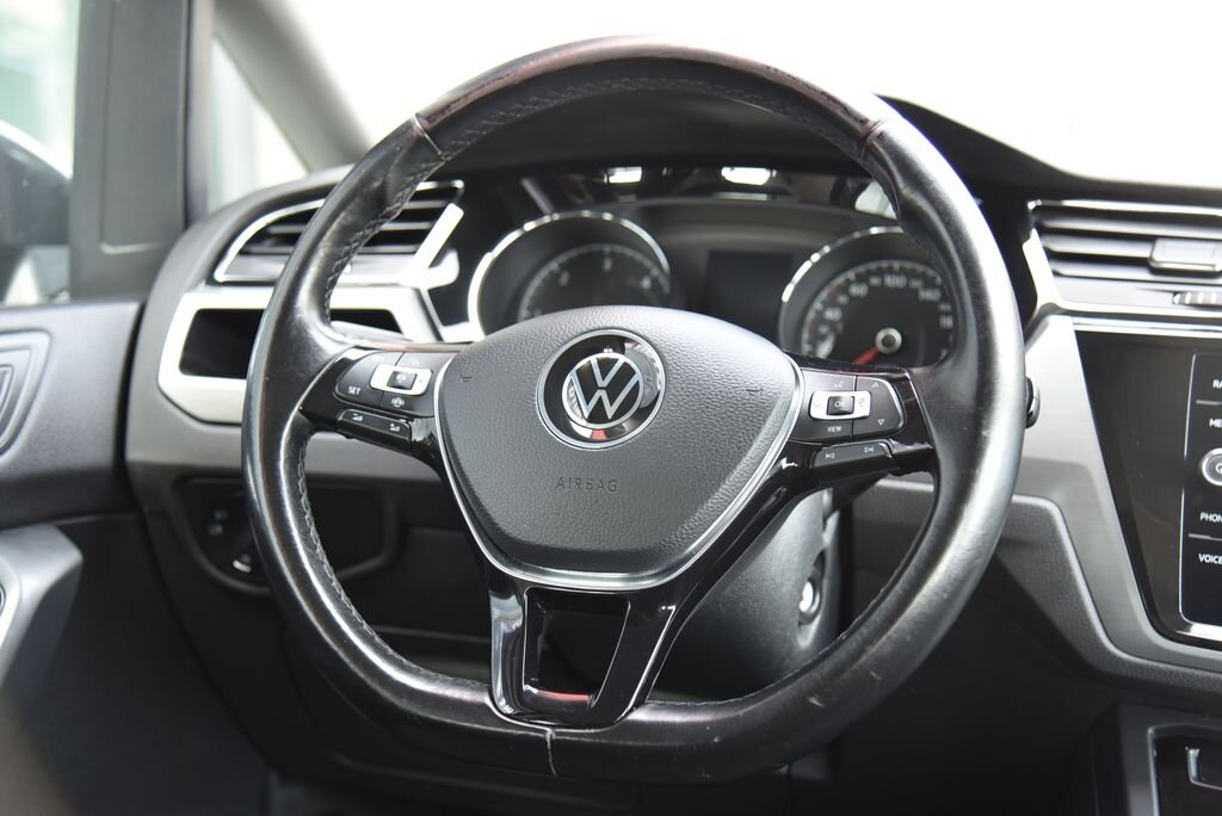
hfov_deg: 39.6
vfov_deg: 27.0
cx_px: 611
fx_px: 1698
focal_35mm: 50
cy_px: 408
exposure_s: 1/40
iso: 500
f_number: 4
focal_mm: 50
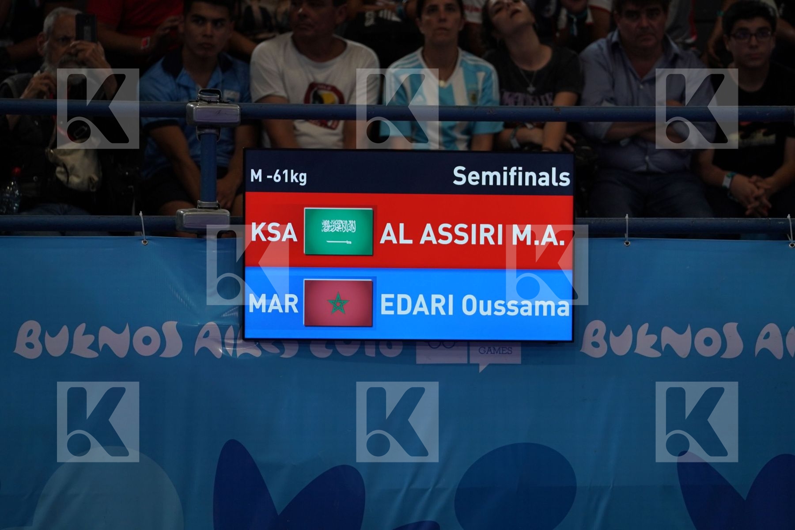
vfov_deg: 4.6
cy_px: 265
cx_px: 398
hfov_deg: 6.9
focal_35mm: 300
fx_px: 6624
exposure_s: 1/500
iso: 500
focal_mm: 200
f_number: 2.8
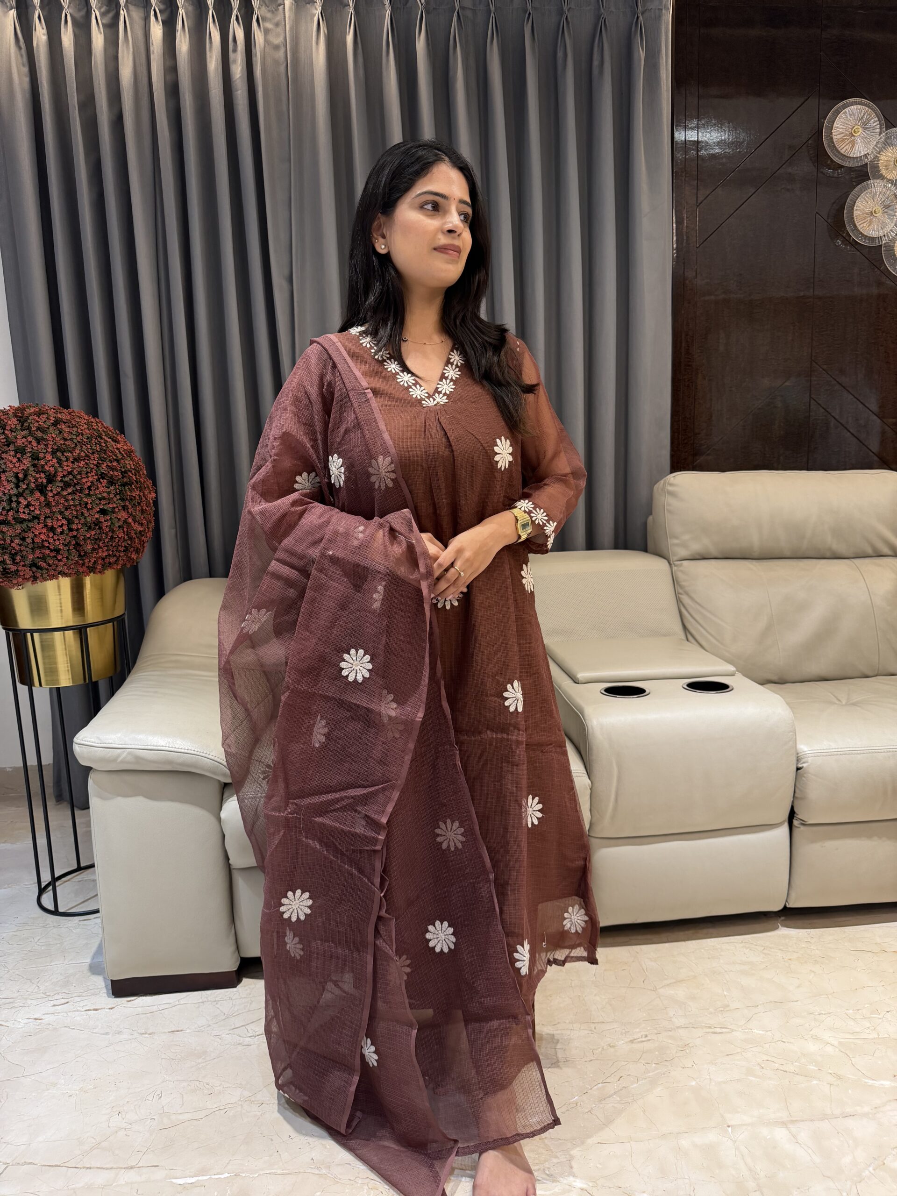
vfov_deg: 71.6
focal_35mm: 24
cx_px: 448
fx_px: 829
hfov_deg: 56.8
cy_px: 598
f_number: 1.78
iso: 200
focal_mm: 6.76
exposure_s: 1/104
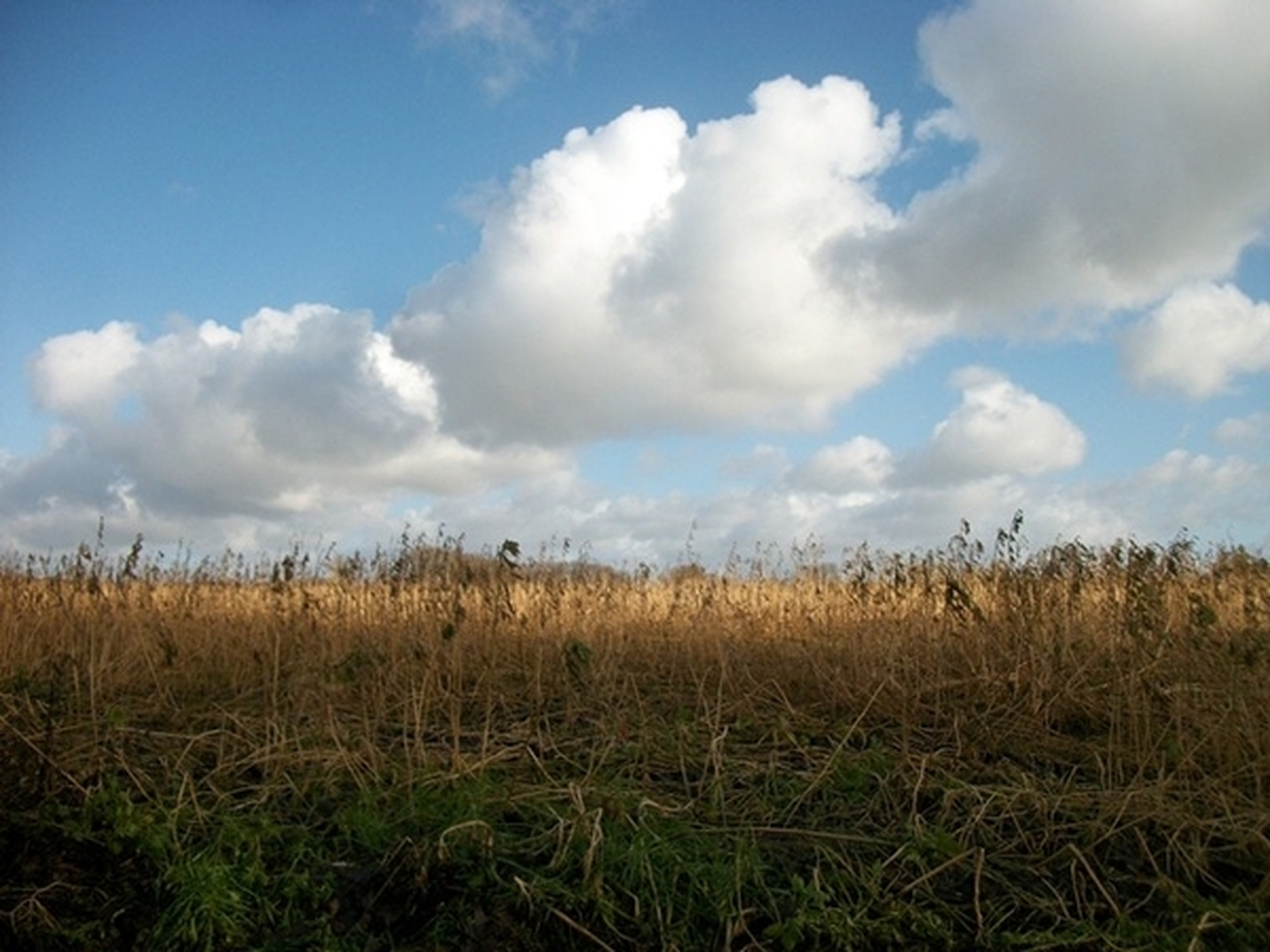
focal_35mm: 32
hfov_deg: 56.8
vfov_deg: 44.2
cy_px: 476
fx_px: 1174
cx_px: 635
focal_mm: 5.7
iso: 80
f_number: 8.8
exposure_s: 1/160
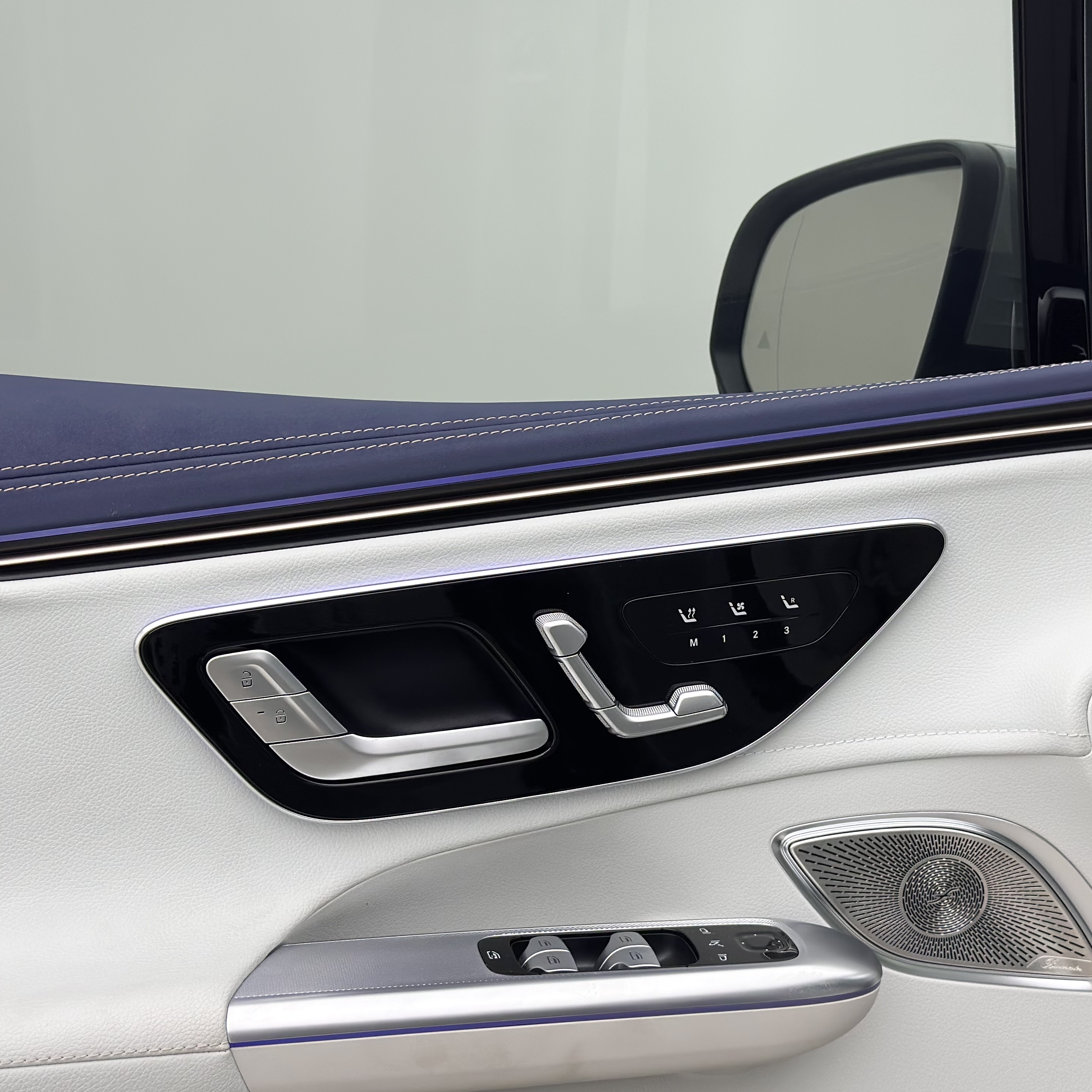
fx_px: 2034
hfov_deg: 30.0
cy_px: 547
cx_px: 643
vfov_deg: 30.0
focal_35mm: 57
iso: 80
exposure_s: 1/369
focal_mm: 6.86
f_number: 1.78
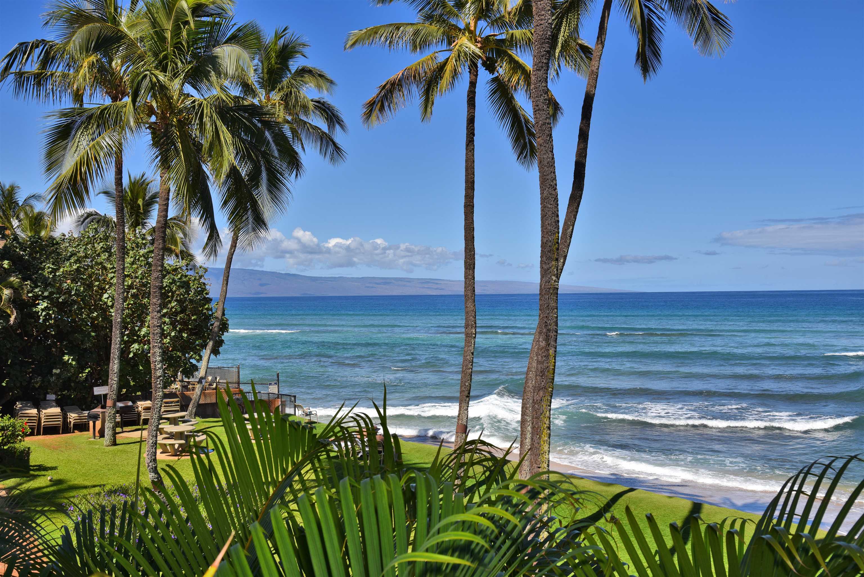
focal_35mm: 35
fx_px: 840
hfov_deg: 54.4
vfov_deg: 37.9
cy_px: 288
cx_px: 432
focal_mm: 35
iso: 100
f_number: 13
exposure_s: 1/200
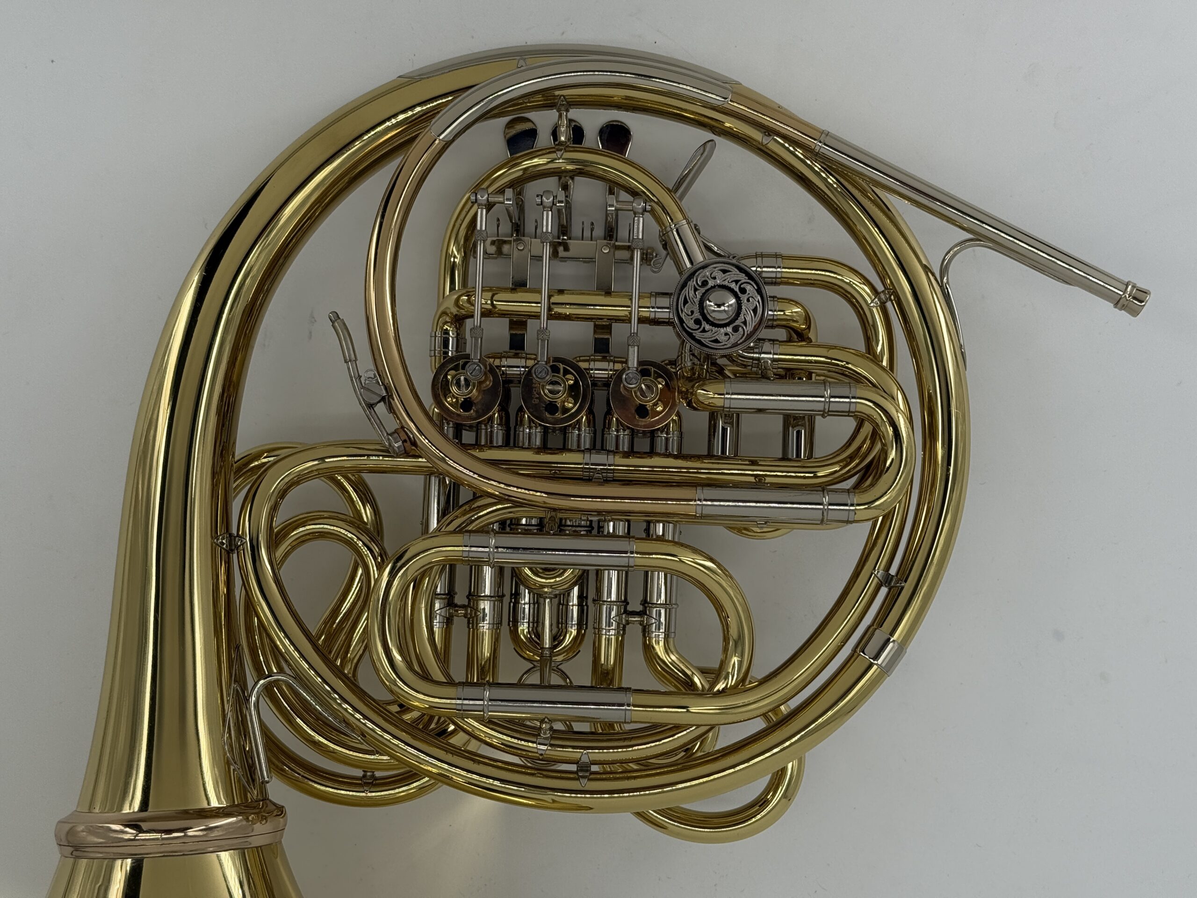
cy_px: 449
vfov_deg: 30.3
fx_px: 1660
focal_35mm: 48
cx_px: 598
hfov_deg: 39.7
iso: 80
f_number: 1.78
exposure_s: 1/1754
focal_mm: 6.76
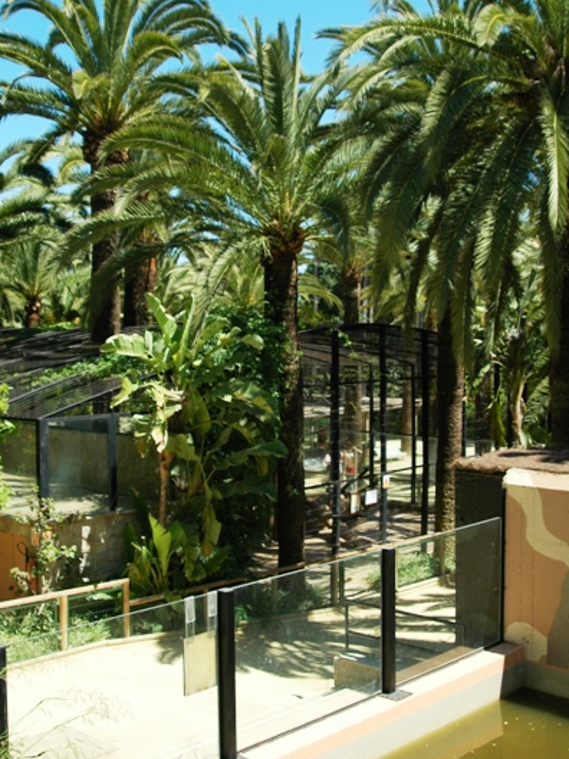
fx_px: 1008
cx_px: 286
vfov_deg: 41.2
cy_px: 344
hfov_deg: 31.5
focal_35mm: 46
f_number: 5.6
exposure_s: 1/800
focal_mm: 28
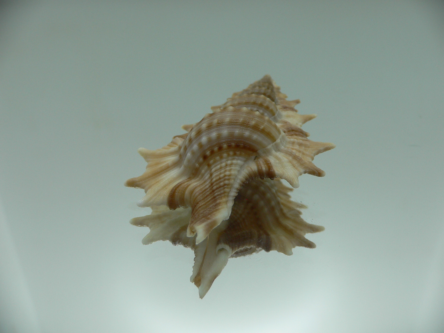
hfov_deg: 52.6
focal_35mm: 35
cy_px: 166
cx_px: 222
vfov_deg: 40.7
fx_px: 449
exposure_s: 1/100
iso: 80
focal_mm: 4.6
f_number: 2.8
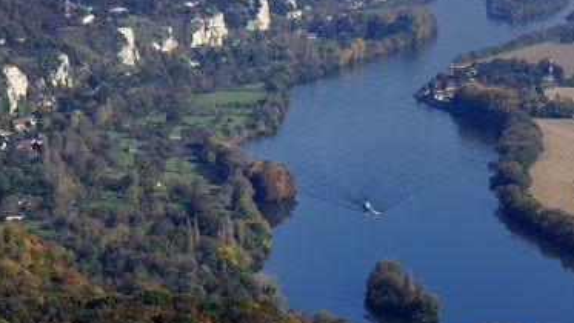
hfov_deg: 12.2
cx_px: 268
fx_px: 2695
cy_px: 131
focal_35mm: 177
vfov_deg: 6.9
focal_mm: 150
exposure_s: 1/800
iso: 400
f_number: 10
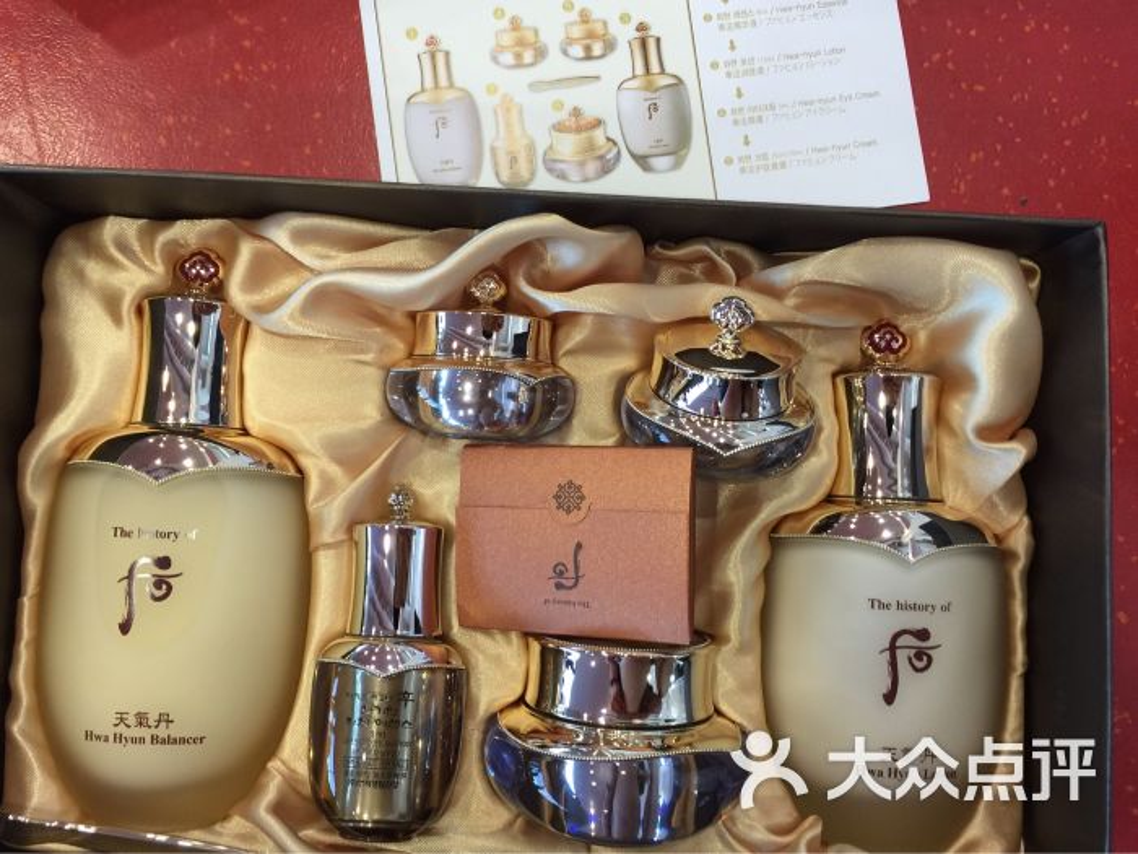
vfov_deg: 48.2
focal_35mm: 29
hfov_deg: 61.7
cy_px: 427
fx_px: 953
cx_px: 569
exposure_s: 1/15
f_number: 2.2
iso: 32
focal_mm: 4.15
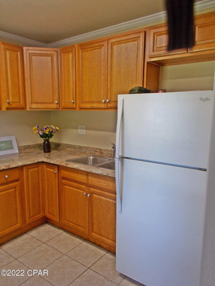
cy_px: 143
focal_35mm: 26
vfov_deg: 67.3
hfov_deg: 53.1
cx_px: 108
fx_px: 215
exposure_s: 1/25
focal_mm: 4.6
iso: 100
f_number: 3.2
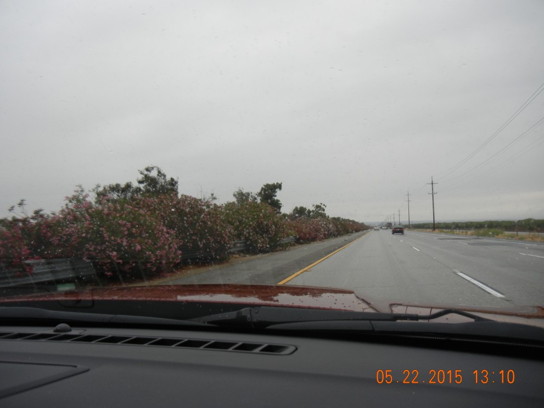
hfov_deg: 58.4
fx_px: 487
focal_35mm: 31
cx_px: 268
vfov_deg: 45.4
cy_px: 210
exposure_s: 1/528
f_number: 3.5
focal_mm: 5.4
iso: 160
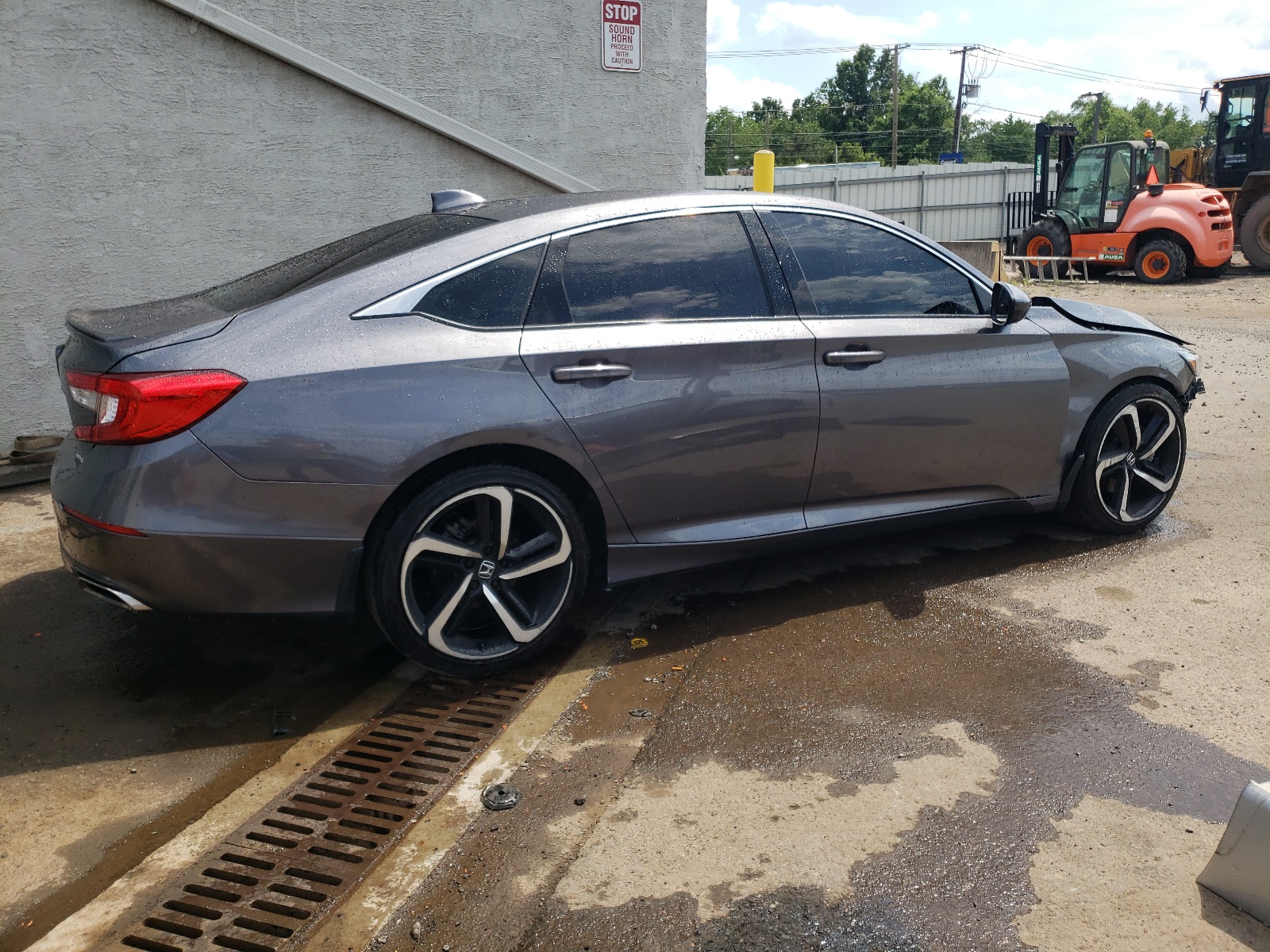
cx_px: 635
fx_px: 954
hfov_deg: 67.3
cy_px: 476
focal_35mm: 26
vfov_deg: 53.1
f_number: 1.5
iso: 50
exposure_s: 1/2500
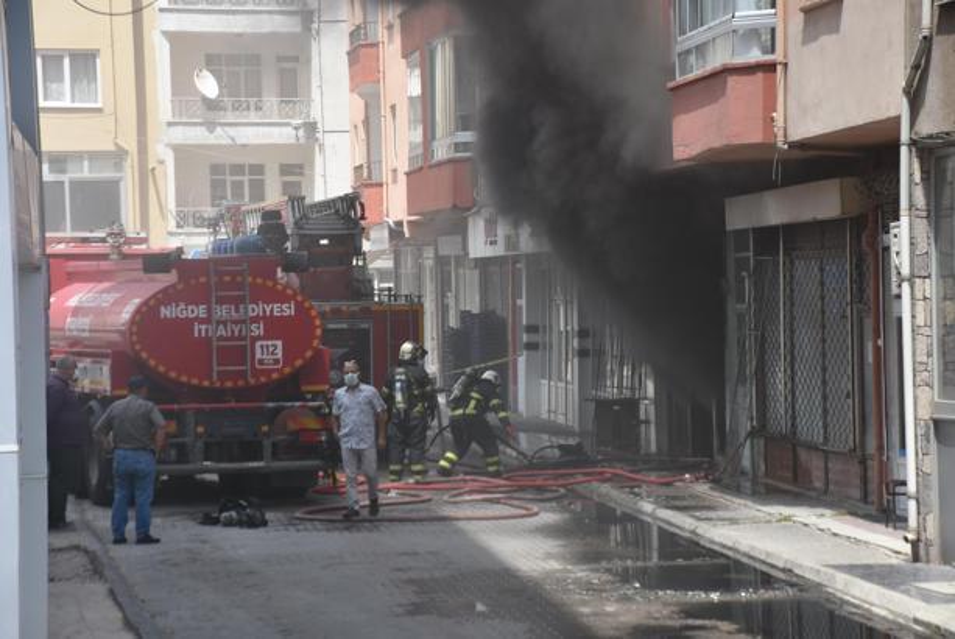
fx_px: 3186
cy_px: 320
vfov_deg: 11.4
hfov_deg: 17.0
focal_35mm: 120
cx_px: 478
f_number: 8
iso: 360
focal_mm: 80
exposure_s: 1/500
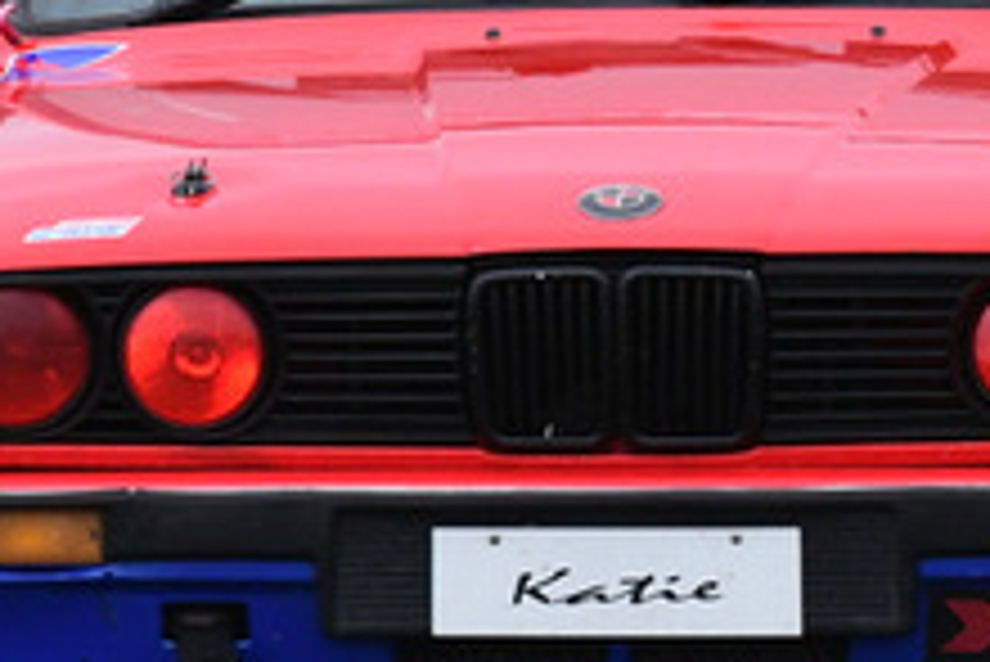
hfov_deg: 0.8
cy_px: 113
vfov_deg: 0.5
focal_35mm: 2617
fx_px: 72012
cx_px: 729
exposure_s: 1/640
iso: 2000
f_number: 9
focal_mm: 480
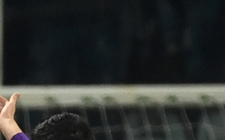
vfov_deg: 0.7
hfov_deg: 1.1
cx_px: -131
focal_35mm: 1903
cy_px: 292
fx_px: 11660
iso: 2500
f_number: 4
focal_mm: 400
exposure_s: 1/1600
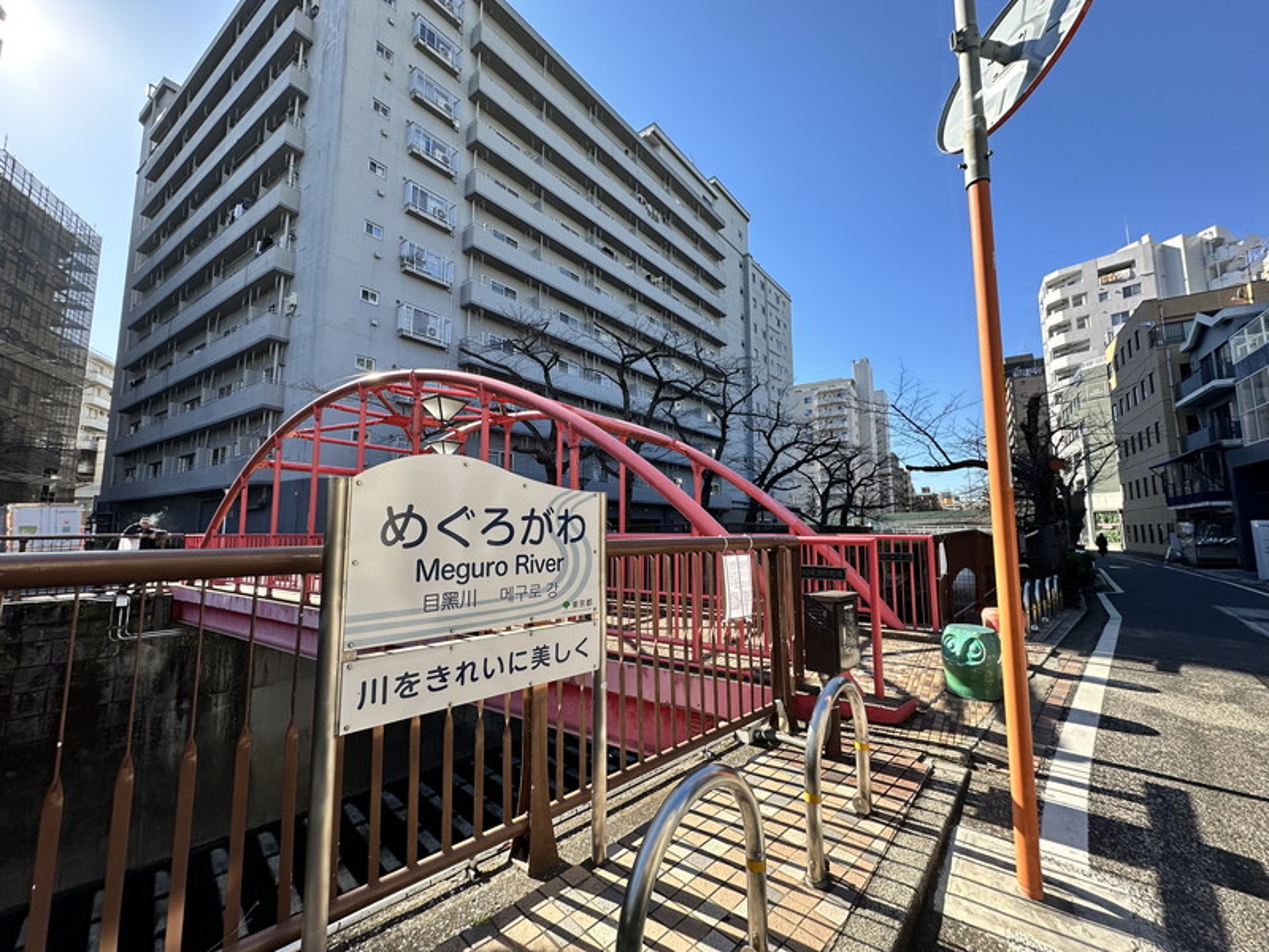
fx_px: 513
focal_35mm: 14
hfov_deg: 102.1
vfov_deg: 85.7
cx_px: 634
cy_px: 476
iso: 40
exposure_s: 1/564
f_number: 2.2
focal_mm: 2.22
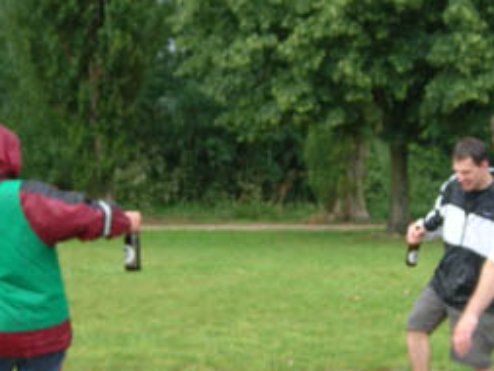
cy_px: 292
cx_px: 316
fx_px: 1756
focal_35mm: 123
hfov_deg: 16.0
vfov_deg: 12.0
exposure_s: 1/200
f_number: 3
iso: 50
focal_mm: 8.7
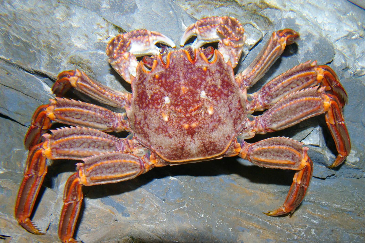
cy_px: 122
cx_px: 182
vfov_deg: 38.3
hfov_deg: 55.1
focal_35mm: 34
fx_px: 349
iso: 400
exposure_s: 1/45
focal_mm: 23
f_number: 16
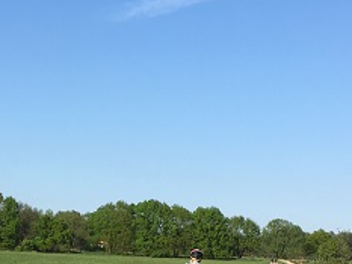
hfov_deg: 22.4
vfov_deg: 16.6
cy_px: 268
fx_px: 885
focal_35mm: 87
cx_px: 133
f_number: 2.2
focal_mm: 4.15
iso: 25
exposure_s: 1/1538
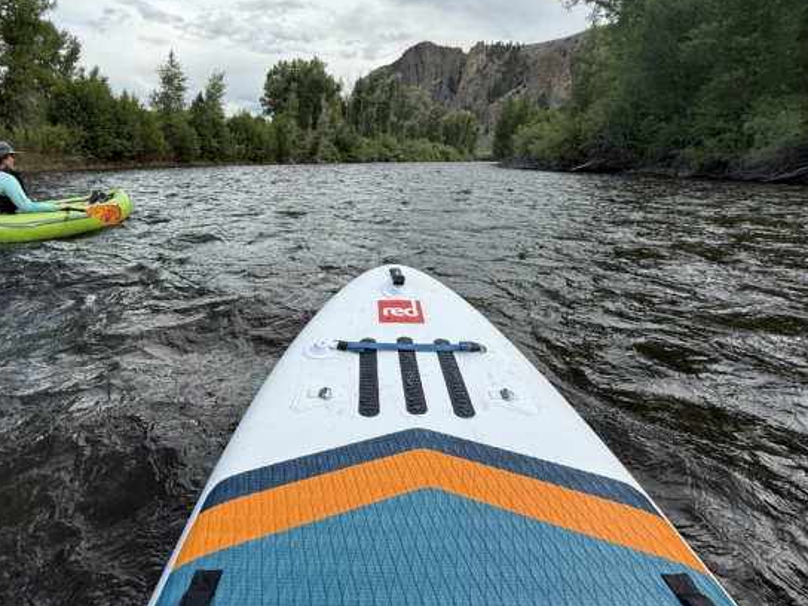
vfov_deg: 71.1
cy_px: 252
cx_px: 368
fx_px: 420
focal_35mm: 18
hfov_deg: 87.5
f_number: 2.2
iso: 50
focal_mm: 2.22
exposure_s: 1/1017
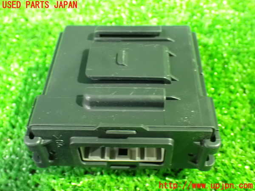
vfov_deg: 35.1
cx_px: 128
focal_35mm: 41
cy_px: 96
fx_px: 302
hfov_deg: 45.8
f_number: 2.8
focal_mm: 7.31
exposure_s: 1/13
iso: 1600
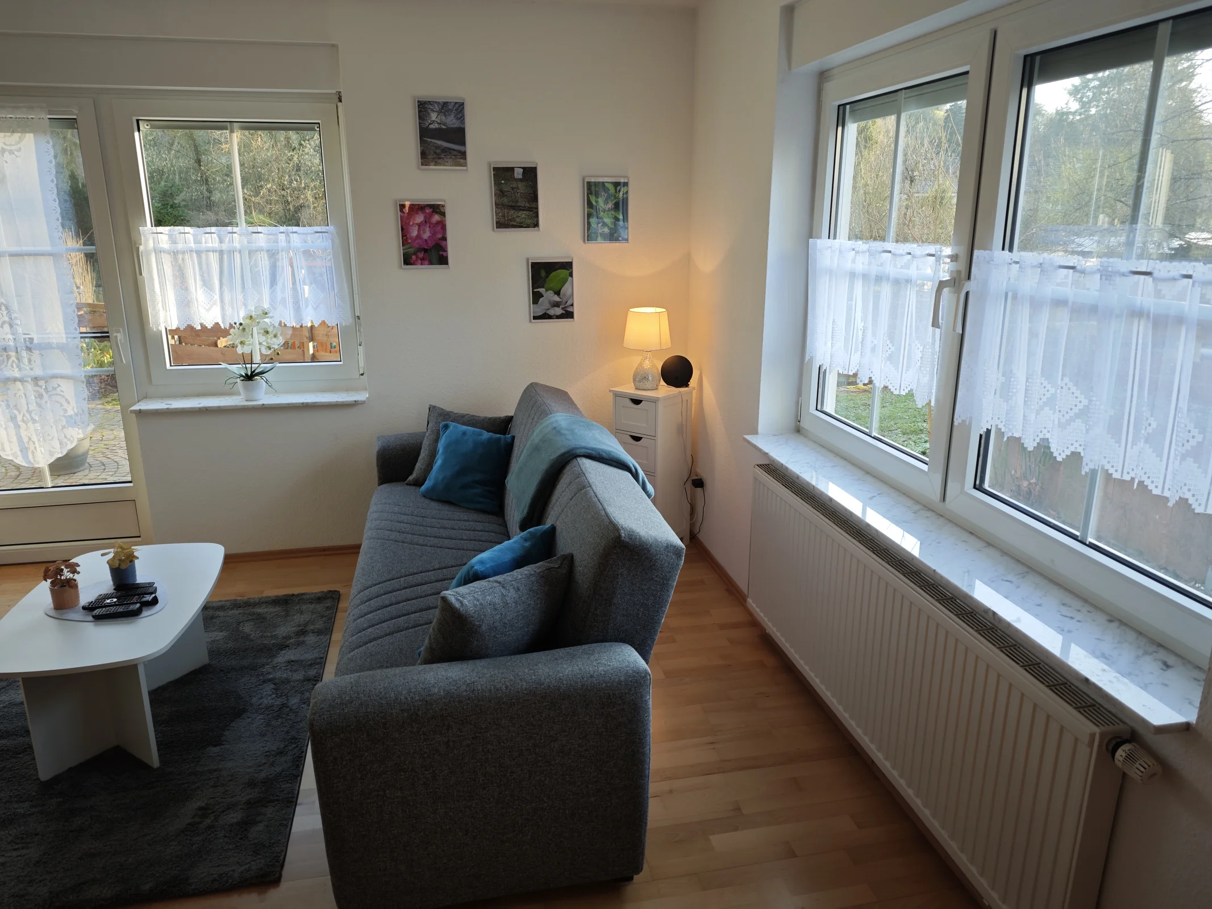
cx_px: 606
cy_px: 454
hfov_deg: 73.9
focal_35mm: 23
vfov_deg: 58.9
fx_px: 805
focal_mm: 6.55
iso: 80
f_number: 1.6
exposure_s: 1/100
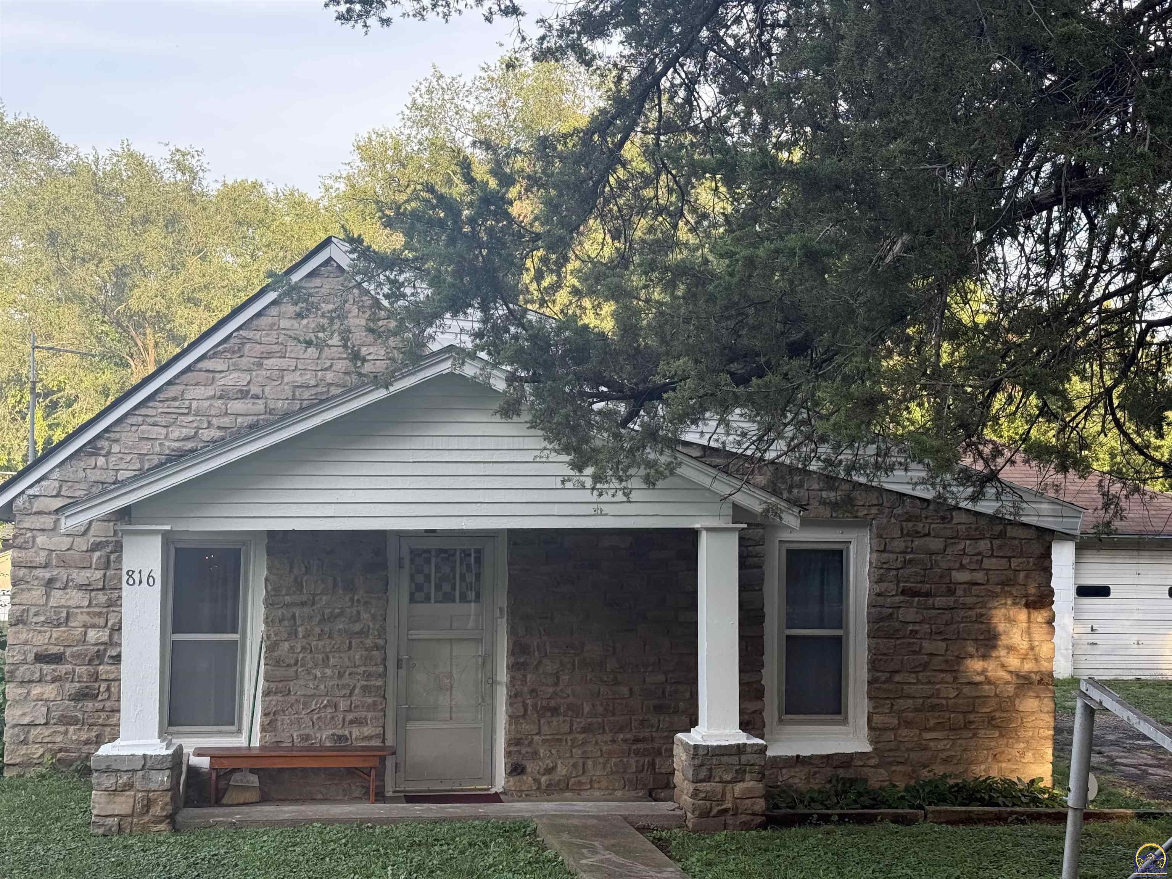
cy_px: 440
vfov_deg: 30.3
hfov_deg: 39.7
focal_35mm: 48
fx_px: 1625
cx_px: 586
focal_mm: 6.76
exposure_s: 1/513
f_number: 1.78
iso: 100
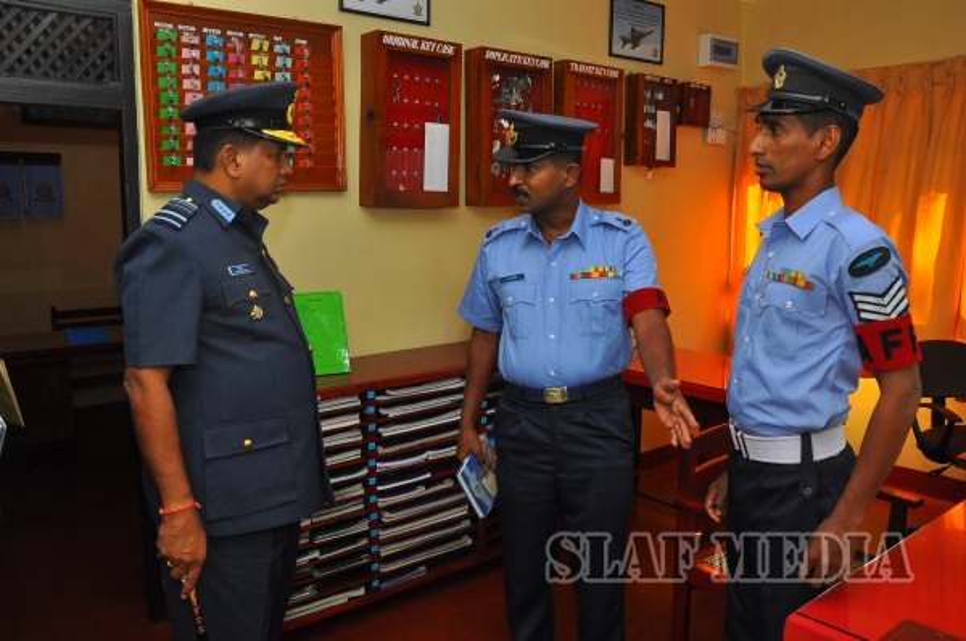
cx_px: 483
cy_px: 320
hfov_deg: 67.5
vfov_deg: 47.8
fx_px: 723
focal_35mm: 27
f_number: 8
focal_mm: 18
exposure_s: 1/160
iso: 640
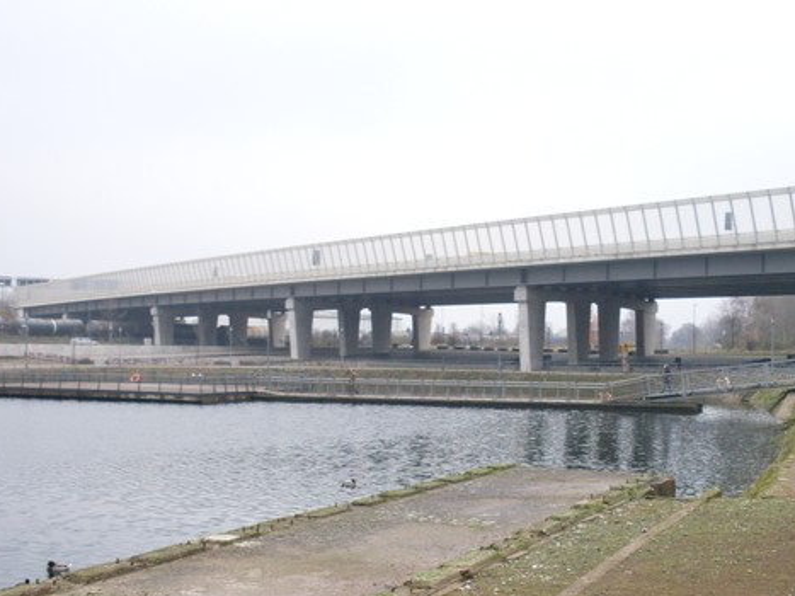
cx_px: 449
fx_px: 1148
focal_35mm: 50
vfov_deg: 29.1
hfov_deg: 38.1
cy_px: 338
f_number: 2.8
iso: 80
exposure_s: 1/90
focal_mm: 6.3
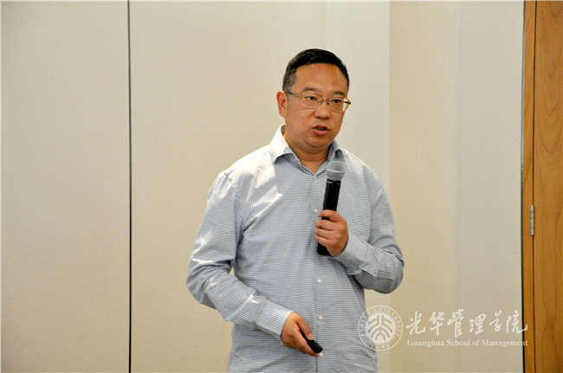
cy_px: 186
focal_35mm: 105
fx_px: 1639
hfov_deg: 19.5
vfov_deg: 13.0
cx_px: 282
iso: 800
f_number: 5.3
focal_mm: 70
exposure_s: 1/30
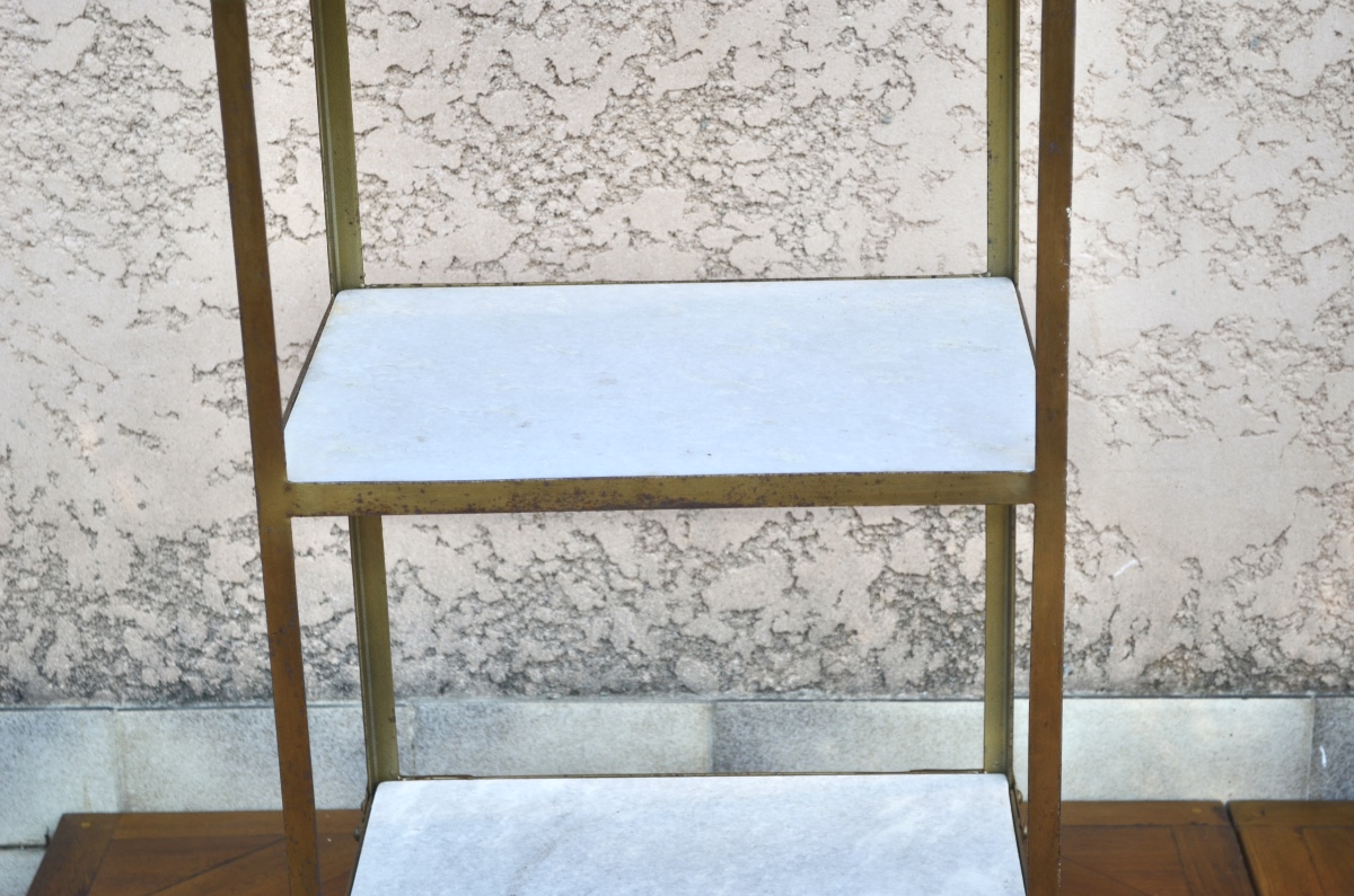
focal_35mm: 82
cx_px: 677
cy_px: 448
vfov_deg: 16.5
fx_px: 3097
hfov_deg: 24.7
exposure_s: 1/60
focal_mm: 55
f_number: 5.6
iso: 140
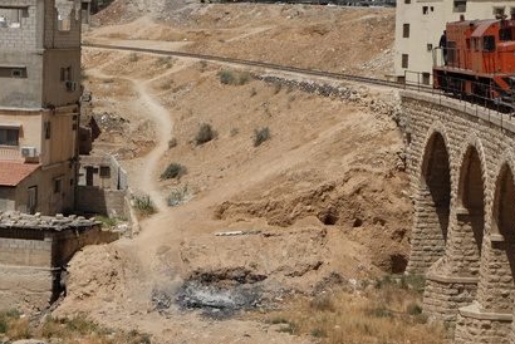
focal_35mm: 83
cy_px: 110
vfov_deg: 16.4
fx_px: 1188
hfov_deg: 24.4
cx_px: 225
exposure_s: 1/500
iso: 200
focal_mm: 28.9
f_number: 9
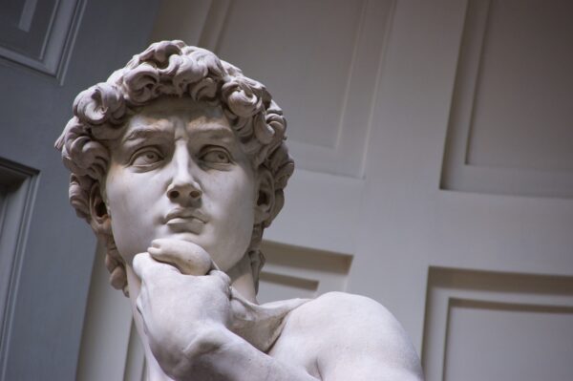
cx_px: 286
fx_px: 4771
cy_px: 190
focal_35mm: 300
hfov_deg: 6.9
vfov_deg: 4.6
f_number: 6.3
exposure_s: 1/40
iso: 800
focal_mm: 200
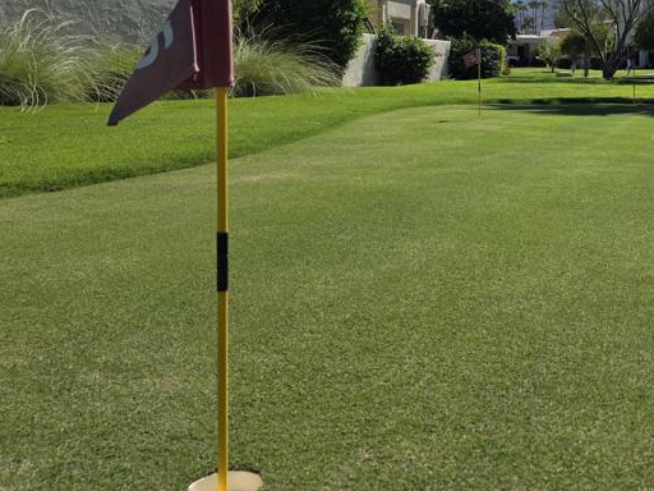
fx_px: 869
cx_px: 558
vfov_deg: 29.8
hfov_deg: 39.0
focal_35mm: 46
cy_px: 24
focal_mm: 6.3
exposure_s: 1/7944
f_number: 1.7
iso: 64
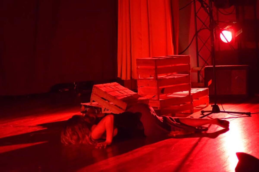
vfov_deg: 13.0
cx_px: 130
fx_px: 755
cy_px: 86
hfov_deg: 19.5
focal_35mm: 105
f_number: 4
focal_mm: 70
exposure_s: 1/125
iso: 4500
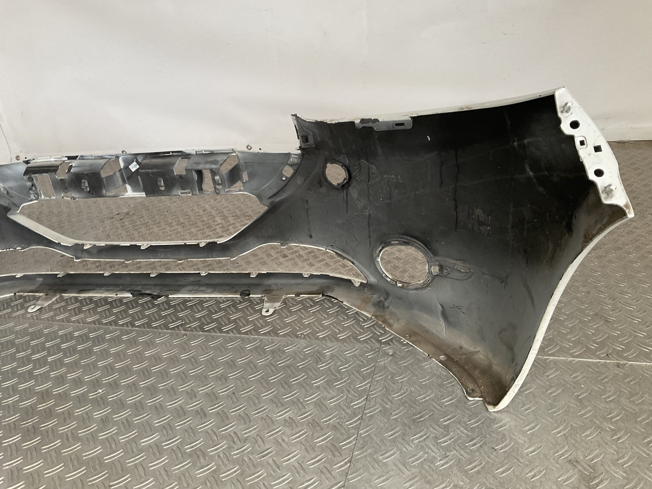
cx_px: 326
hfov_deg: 61.7
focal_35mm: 29
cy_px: 244
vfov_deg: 48.2
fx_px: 546
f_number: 1.8
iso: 64
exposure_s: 1/50
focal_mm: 3
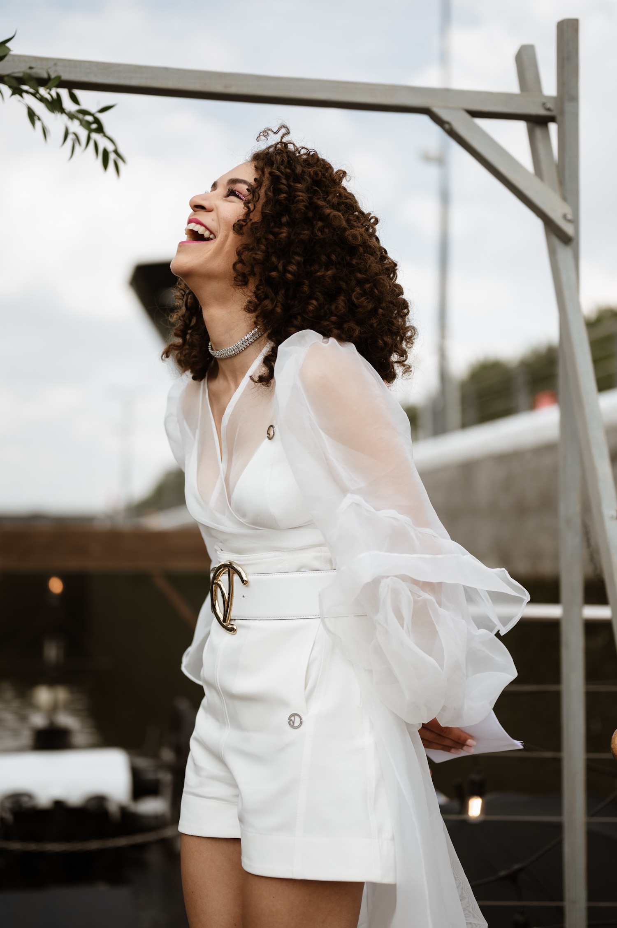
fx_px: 1287
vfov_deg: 39.6
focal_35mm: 50
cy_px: 464
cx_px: 308
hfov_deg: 27.0
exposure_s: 1/2000
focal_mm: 50
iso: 100
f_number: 1.8
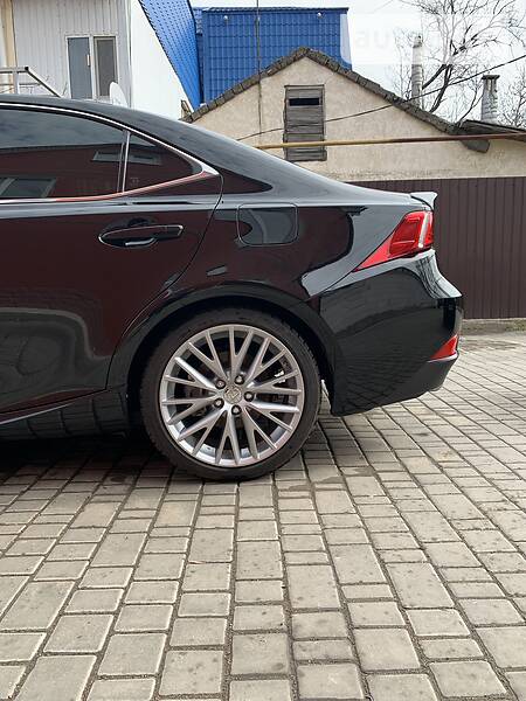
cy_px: 350
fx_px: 527
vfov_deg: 67.3
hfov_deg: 53.1
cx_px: 263
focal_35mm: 26
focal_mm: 4.2
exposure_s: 1/822
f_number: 1.8
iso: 25
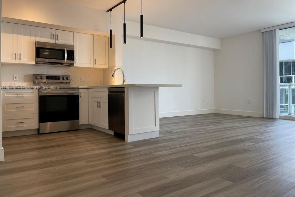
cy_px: 88
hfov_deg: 65.5
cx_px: 151
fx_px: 229
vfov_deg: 46.3
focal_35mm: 28
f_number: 1.6
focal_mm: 5.1
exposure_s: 1/120
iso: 64
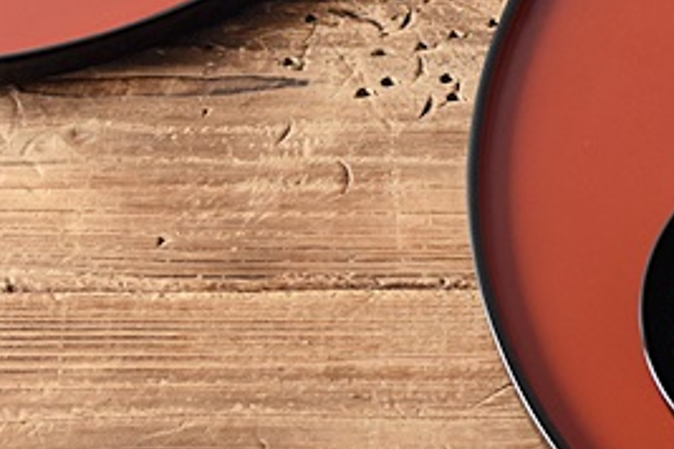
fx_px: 3791
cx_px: 984
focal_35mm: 202
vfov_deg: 6.8
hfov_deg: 9.9
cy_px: 59
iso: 800
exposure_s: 1/5
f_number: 5.6
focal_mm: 45
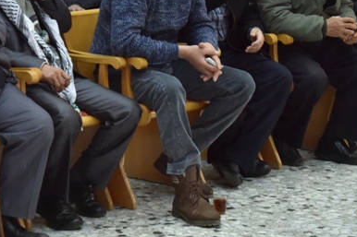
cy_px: 67
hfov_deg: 13.3
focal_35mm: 154
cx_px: 145
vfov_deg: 8.9
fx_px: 1526
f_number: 7.1
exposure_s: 1/160
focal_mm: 58
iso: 2500
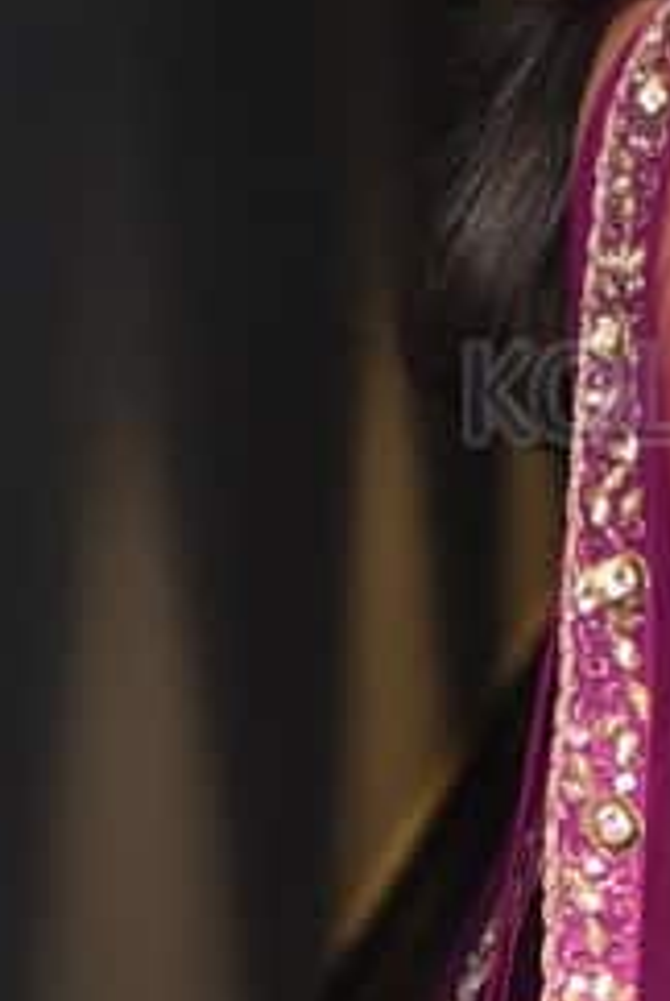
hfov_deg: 4.6
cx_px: 1307
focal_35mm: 297
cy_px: 356
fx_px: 8267
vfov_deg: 6.9
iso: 1600
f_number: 5
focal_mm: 75
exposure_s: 1/125
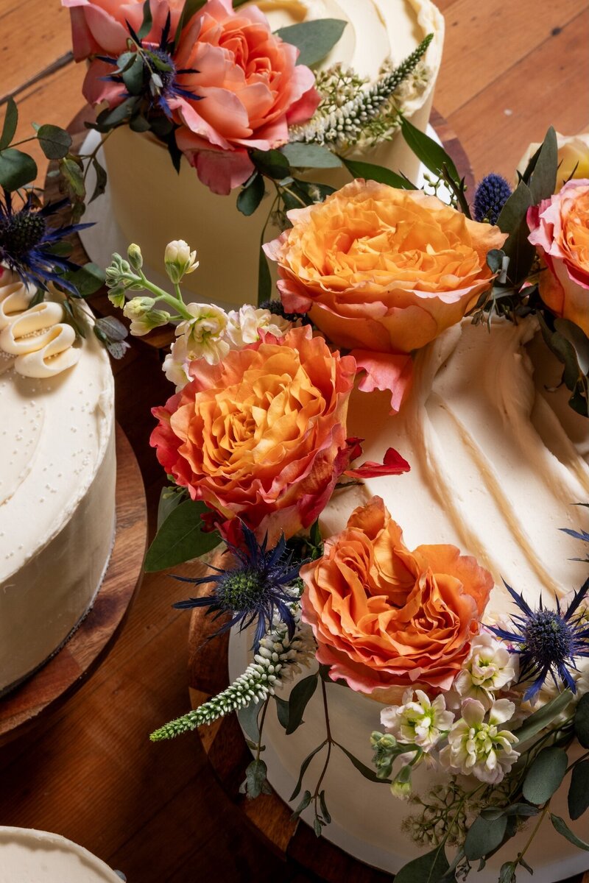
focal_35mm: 58
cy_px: 442
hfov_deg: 23.4
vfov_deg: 34.5
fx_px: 1423
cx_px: 294
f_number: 20
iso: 1000
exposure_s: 1/30
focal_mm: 58
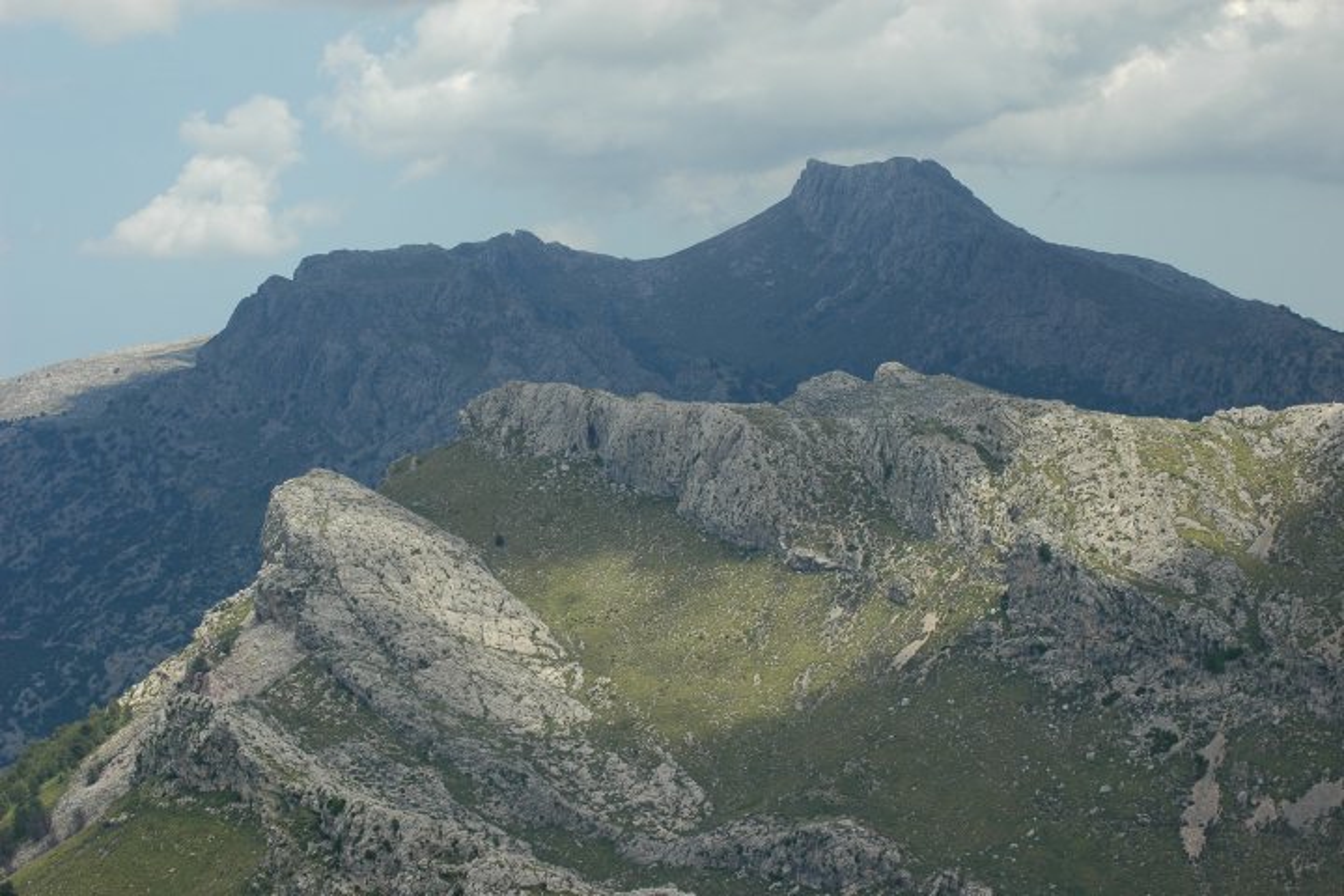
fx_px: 3920
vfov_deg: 13.0
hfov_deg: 19.5
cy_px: 448
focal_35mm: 105
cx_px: 672
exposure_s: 1/320
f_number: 10
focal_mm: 70
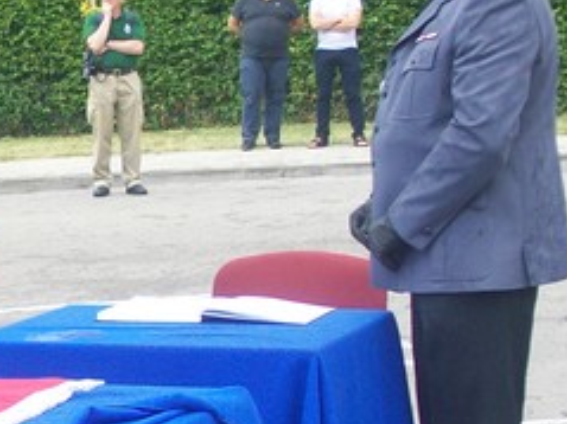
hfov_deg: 12.7
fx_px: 2456
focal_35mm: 150
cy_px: 322
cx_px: -187
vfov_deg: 9.9
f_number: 3.3
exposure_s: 1/200
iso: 64
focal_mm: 9.4
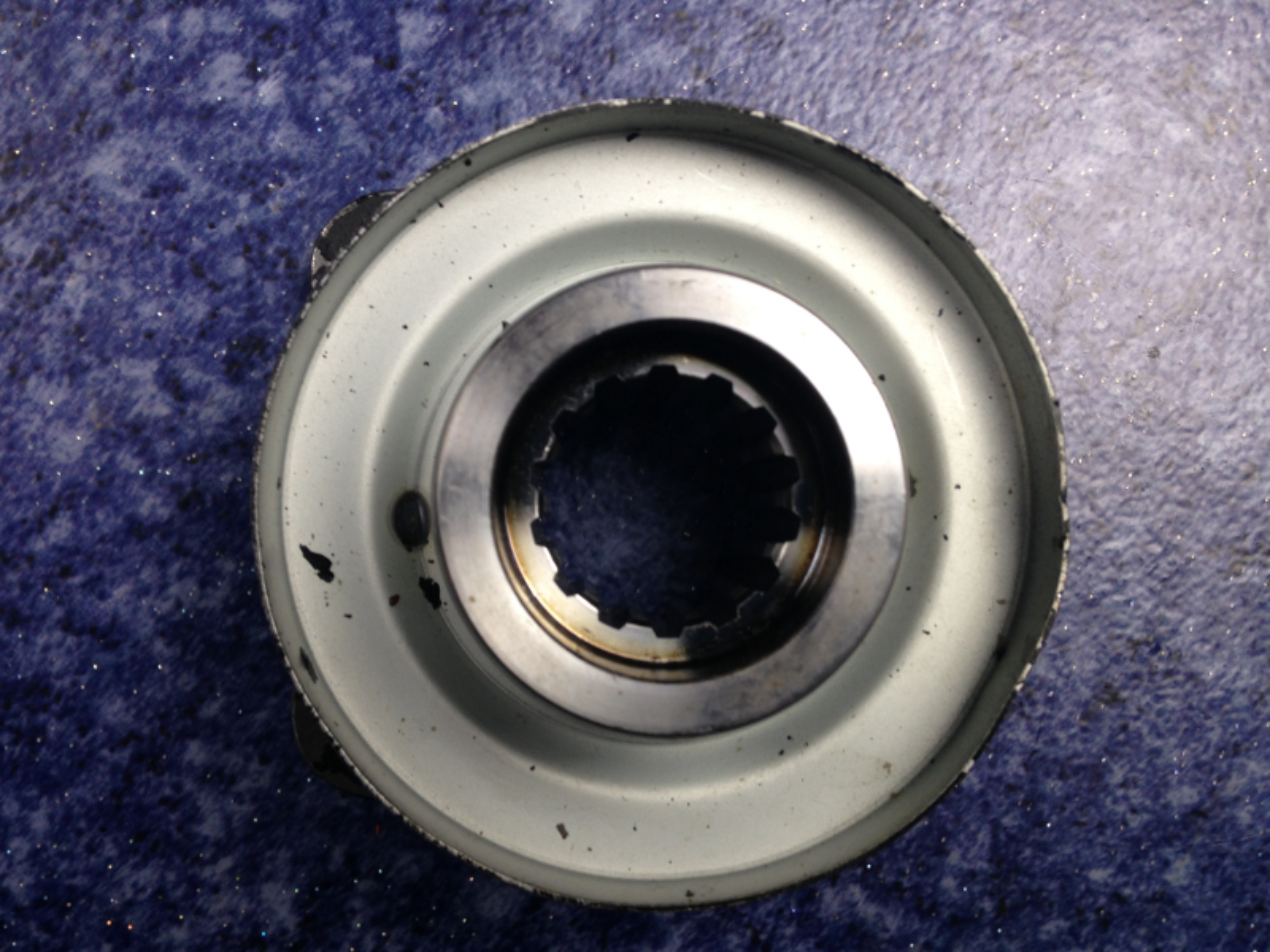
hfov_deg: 55.4
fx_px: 1211
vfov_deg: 42.9
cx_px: 635
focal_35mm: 33
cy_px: 476
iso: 50
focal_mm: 4.12
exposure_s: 1/20
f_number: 2.4
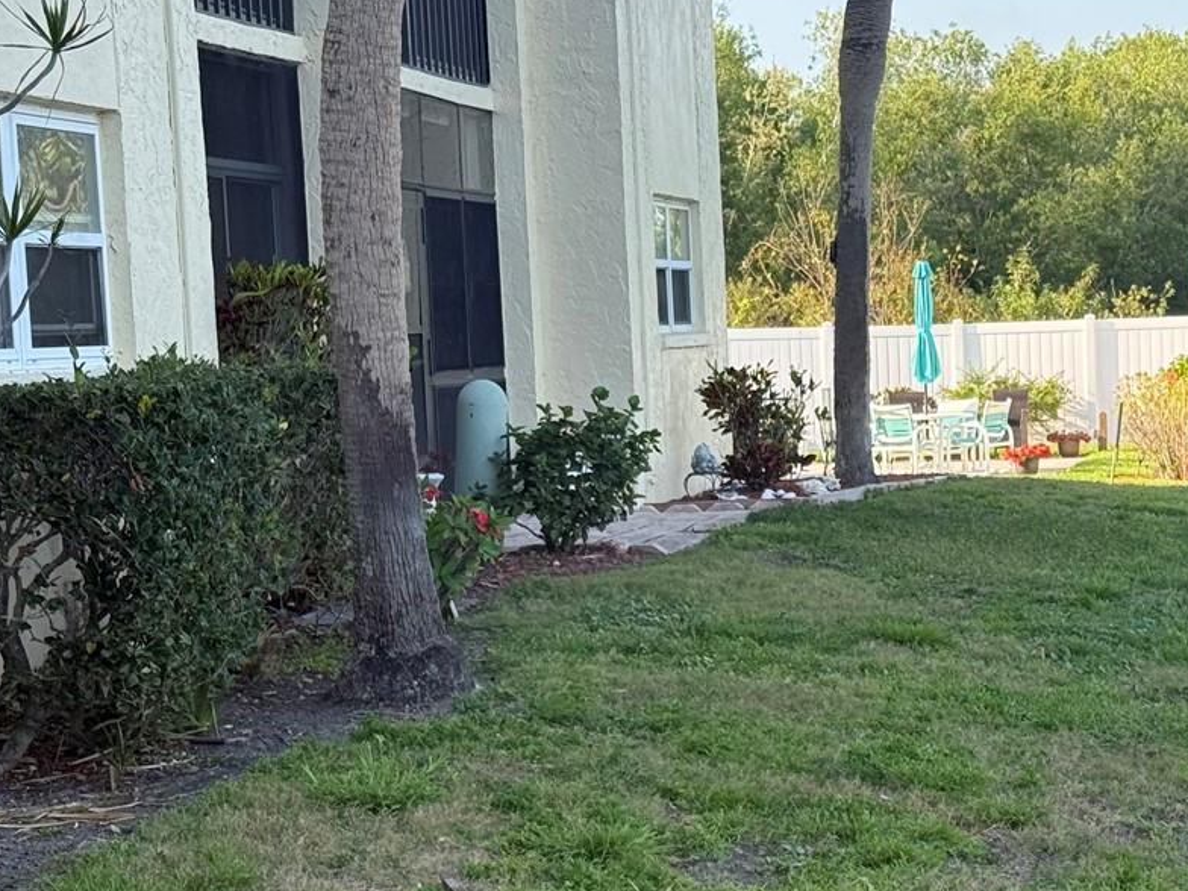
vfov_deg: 15.0
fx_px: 3363
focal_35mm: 98
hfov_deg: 19.8
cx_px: 936
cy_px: 649
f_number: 1.78
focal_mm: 6.76
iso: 100
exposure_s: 1/1264
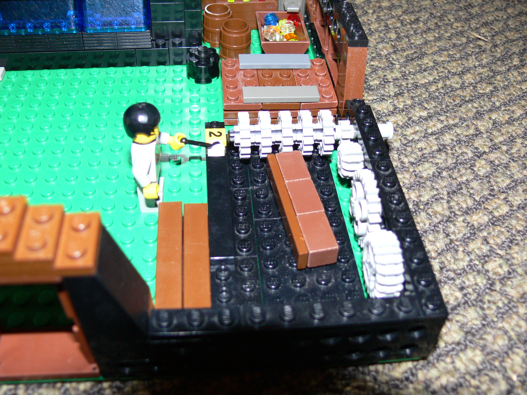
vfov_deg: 40.7
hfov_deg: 52.6
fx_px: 533
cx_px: 264
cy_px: 198
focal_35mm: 35
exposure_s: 1/30
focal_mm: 7.4
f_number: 2.8
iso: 100
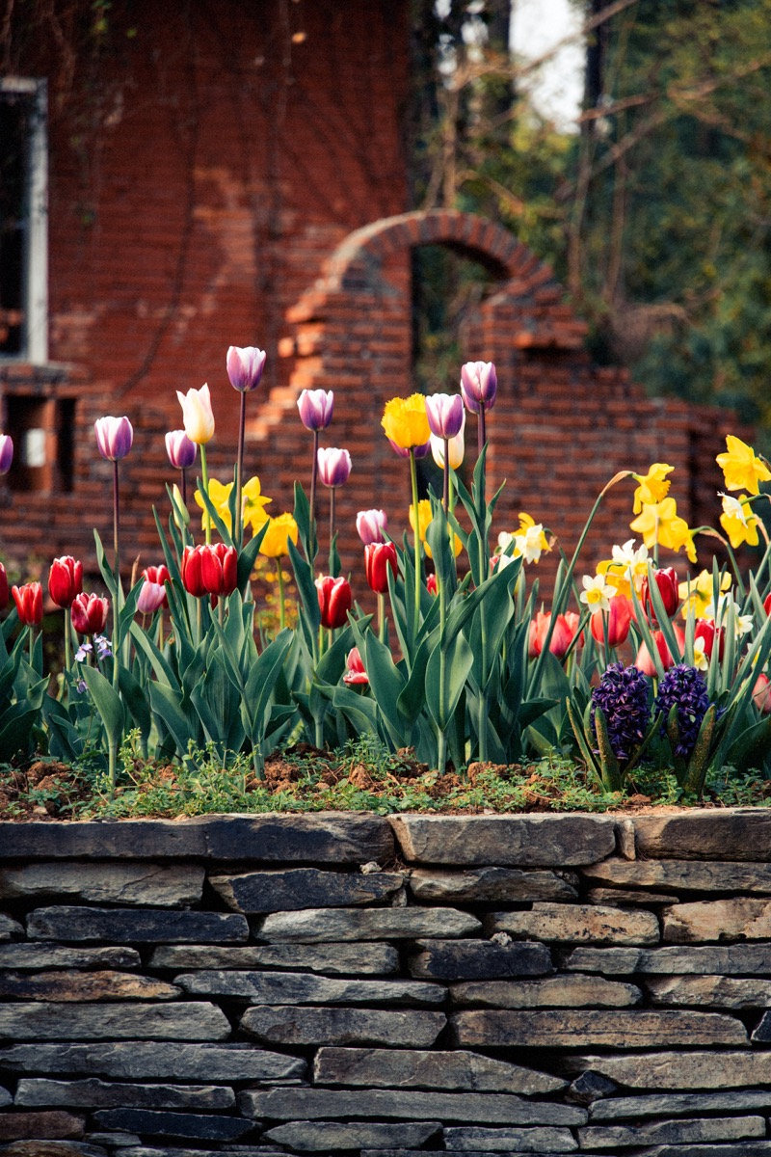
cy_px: 578
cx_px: 386
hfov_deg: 7.8
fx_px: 5686
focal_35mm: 177
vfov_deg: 11.6
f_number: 5.6
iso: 320
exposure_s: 1/200
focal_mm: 118
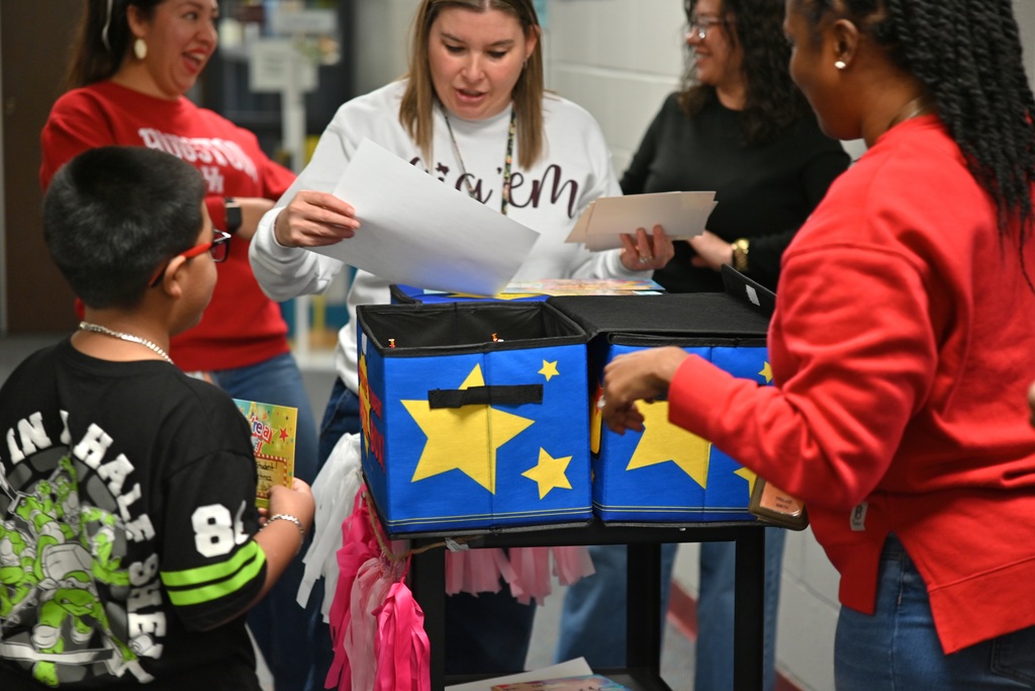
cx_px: 518
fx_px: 2415
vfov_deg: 16.3
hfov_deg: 24.2
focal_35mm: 84
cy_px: 346
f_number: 1.7
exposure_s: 1/100
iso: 320
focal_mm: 56
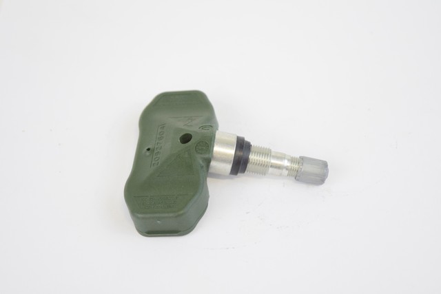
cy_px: 147
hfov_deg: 24.6
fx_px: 1011
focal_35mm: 82
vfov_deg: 16.6
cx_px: 220
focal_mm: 55
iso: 2000
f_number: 5.6
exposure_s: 1/60
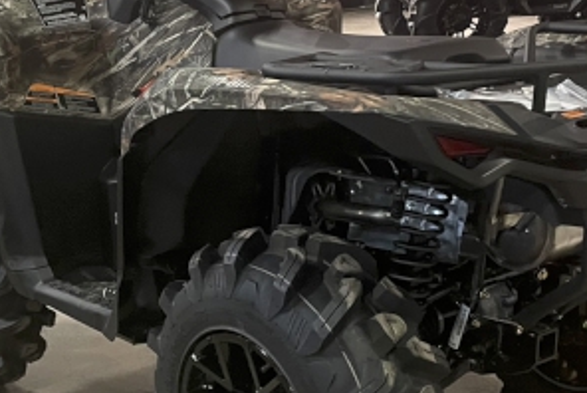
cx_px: 288
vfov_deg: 18.7
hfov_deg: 27.7
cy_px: 246
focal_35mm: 73
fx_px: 1191
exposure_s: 1/60
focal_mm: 4.2
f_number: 1.6
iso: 400
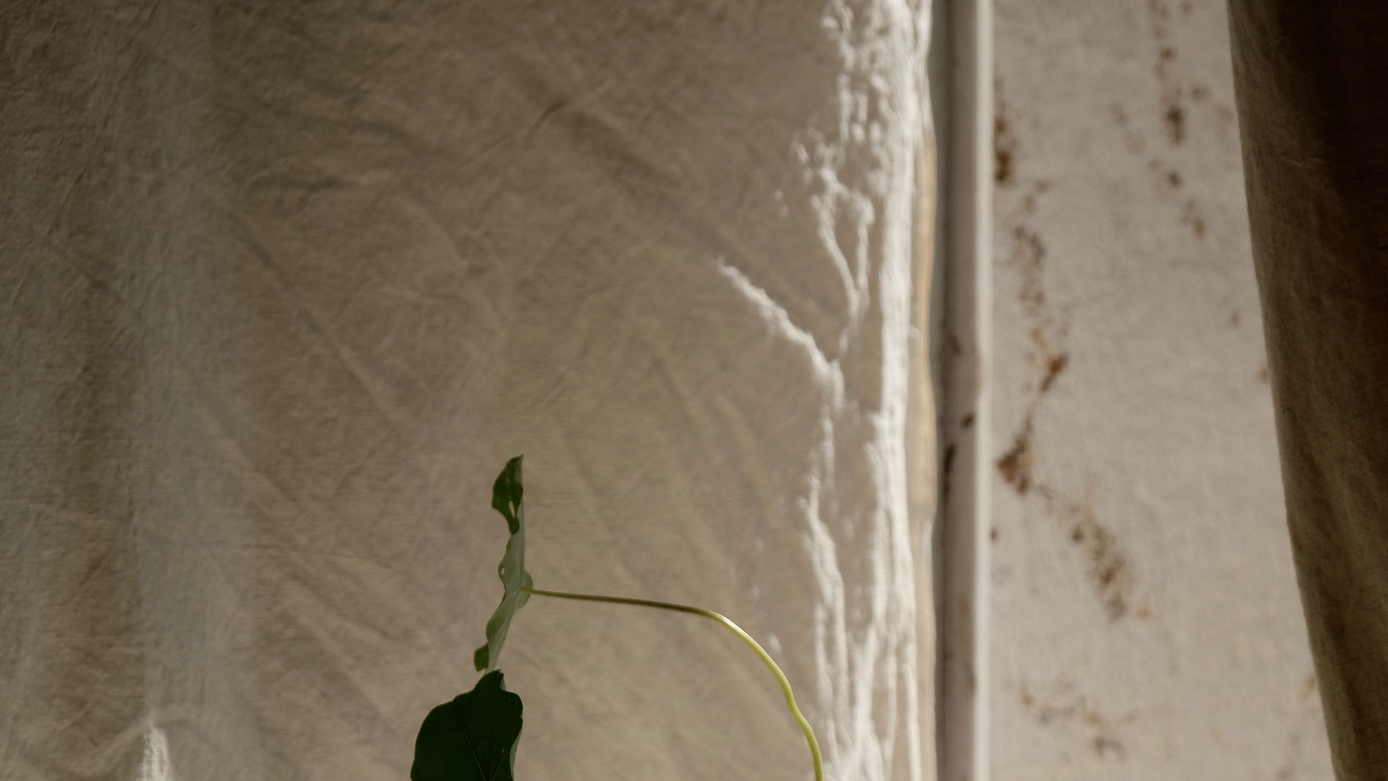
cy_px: 1018
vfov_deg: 11.7
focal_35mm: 101
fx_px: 3717
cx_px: 696
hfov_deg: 21.2
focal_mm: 42.5
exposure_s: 1/1600
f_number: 6.4
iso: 400
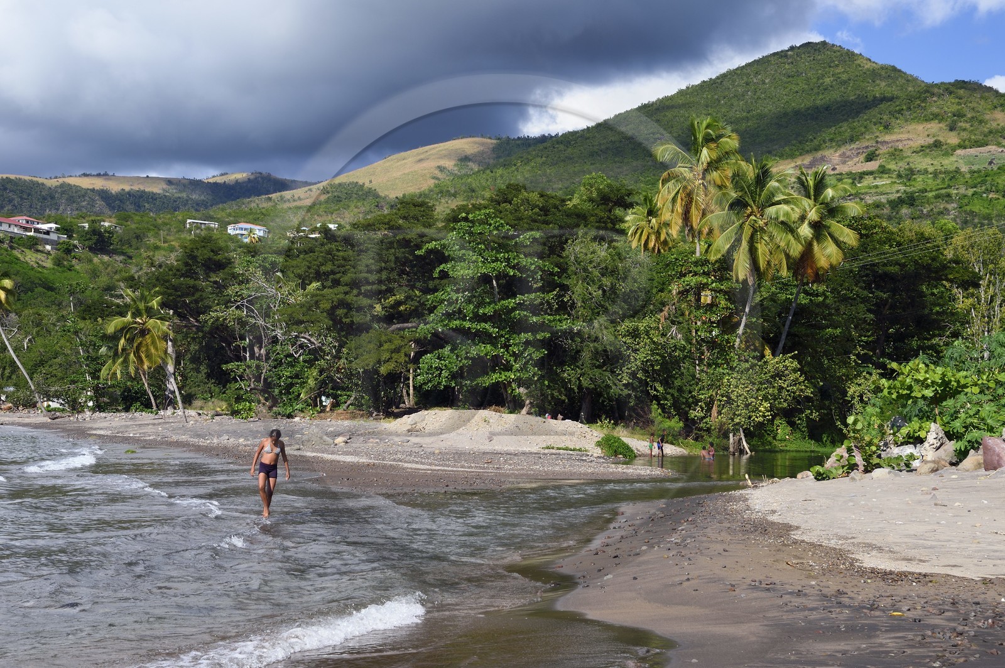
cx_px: 502
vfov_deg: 28.0
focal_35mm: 48
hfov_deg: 41.1
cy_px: 334
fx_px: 1339
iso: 200
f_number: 13
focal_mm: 48
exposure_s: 1/250
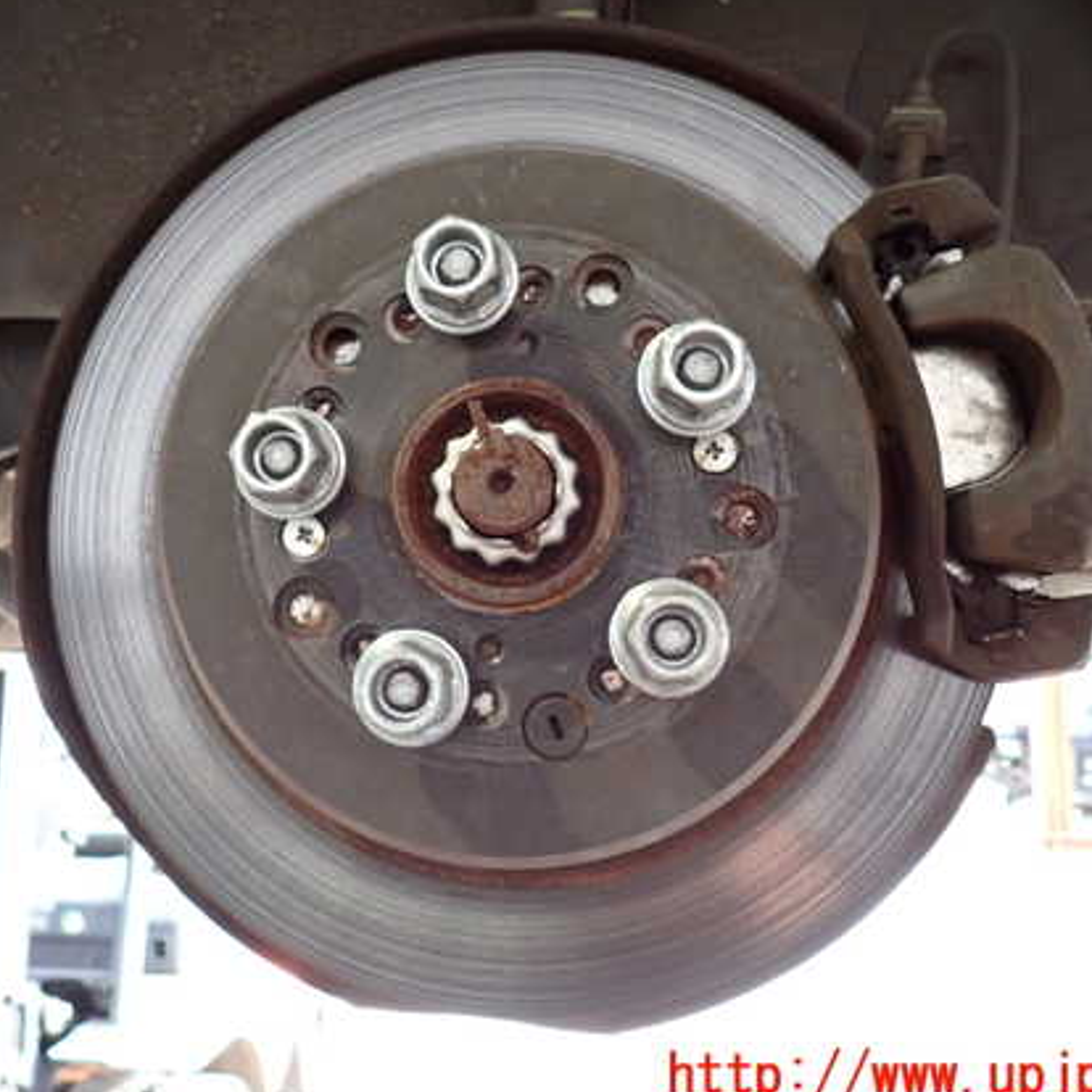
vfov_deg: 51.1
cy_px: 517
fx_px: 1142
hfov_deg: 51.0
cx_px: 472
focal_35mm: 32
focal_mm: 4.5
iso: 200
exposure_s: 1/30
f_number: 2
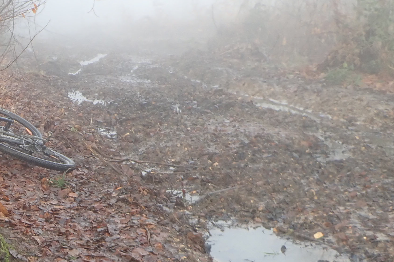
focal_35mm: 62
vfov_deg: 21.8
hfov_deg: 28.6
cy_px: 165
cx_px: -65
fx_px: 678
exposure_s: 1/80
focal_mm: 4.5
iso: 100
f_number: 2.8
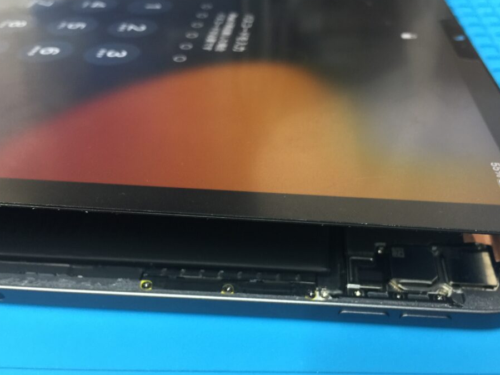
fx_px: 477
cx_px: 267
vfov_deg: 42.9
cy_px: 178
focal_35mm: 33
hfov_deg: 55.3
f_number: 2.2
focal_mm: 4.15
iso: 100
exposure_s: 1/15
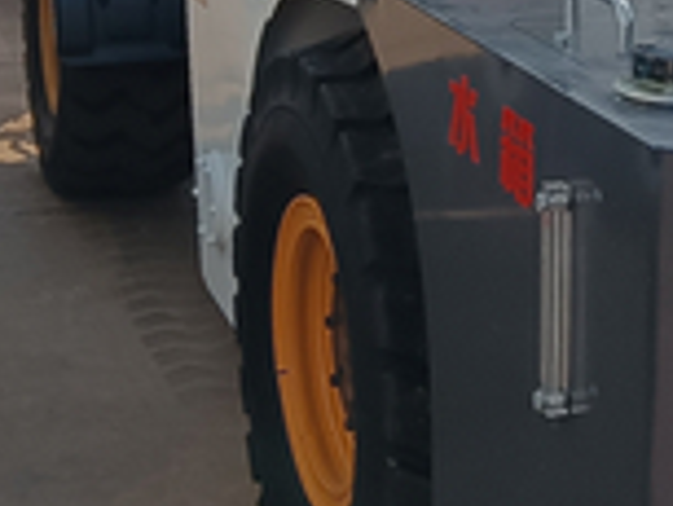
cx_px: 691
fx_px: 2062
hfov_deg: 18.0
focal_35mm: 106
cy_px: -4
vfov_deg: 13.8
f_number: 1.9
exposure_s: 1/894
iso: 100
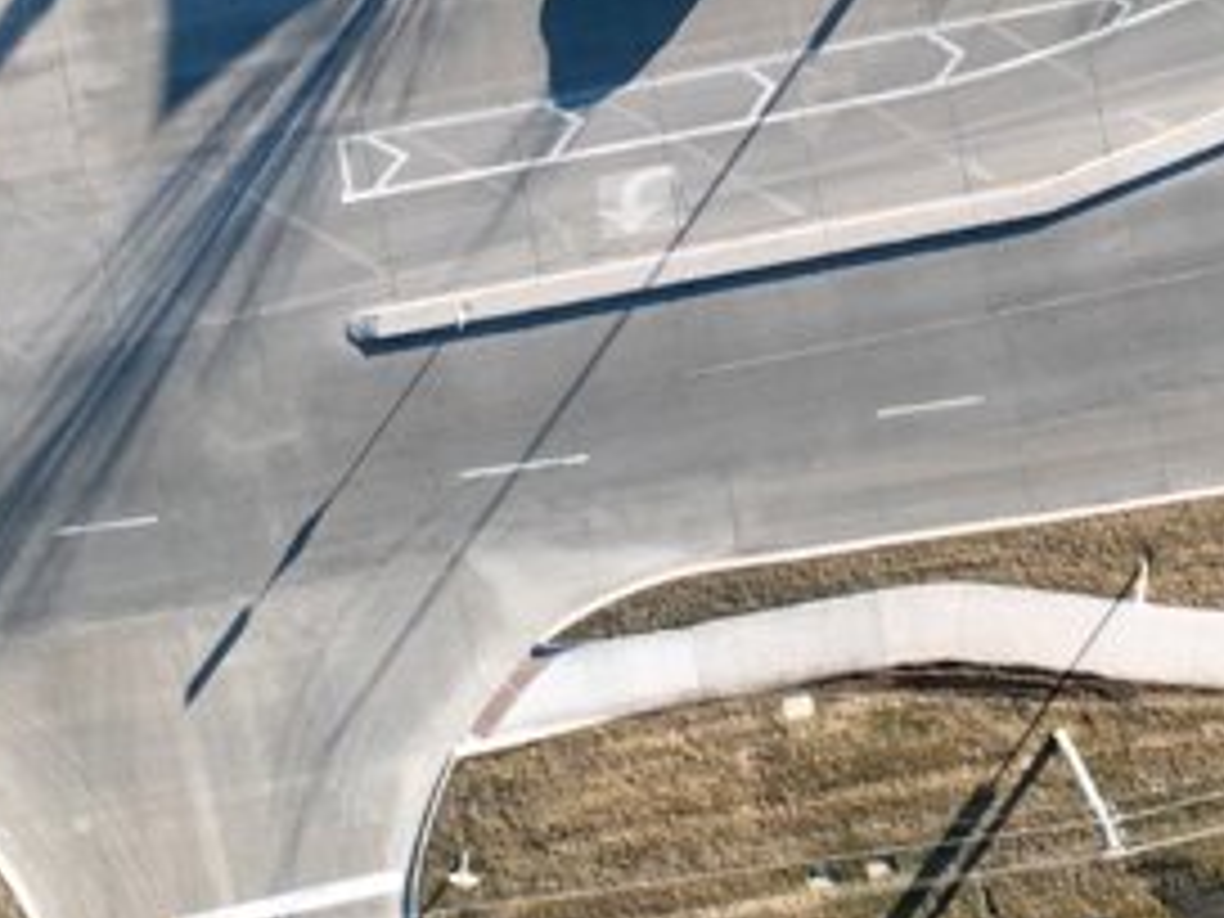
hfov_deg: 18.5
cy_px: -317
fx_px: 3748
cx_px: 554
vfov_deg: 13.4
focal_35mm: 106
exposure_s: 1/500
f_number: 2.8
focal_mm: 12.29
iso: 150
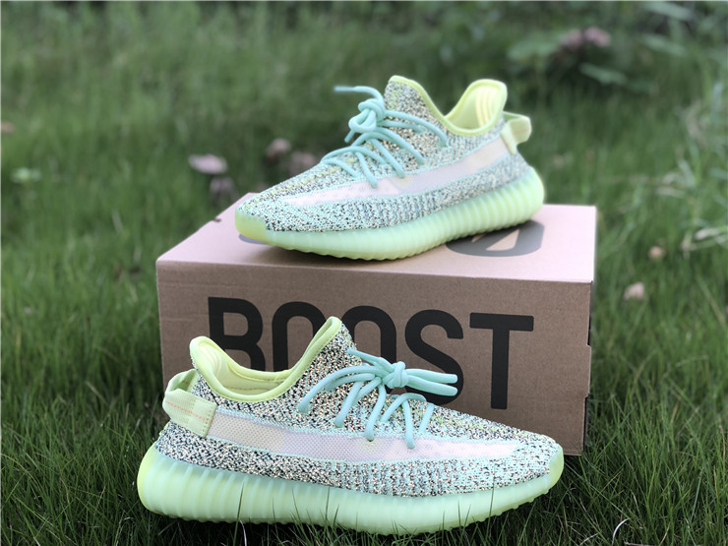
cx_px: 364
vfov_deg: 28.0
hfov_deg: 36.8
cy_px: 273
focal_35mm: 52
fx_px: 1094
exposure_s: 1/310
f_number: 2.4
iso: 16
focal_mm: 6
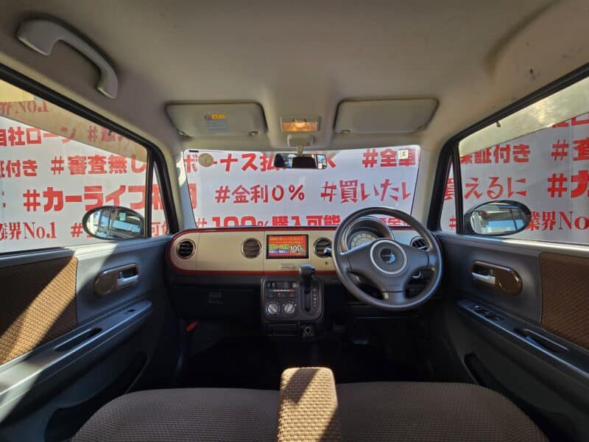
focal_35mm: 13
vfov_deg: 89.9
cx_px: 294
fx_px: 221
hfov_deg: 106.2
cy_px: 221
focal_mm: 2.2
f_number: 2.2
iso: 50
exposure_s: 1/101
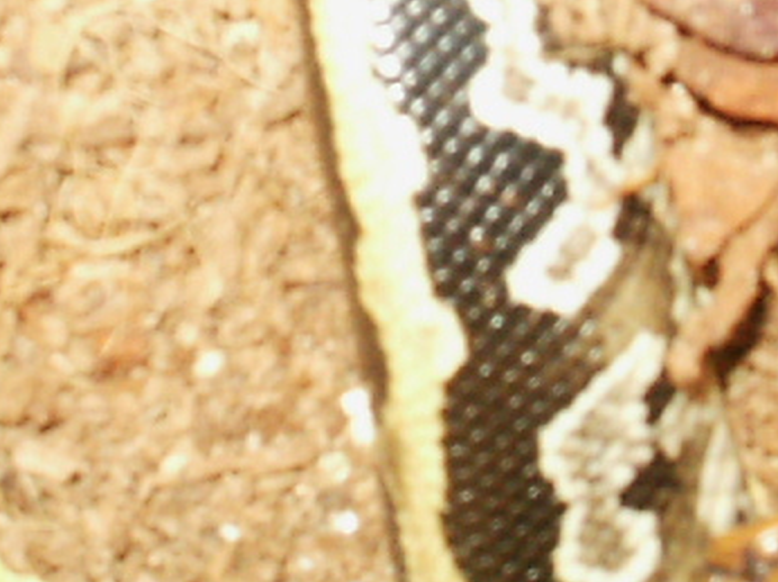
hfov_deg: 12.1
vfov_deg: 9.1
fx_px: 3638
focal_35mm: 162
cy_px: 178
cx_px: 7
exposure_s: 1/45
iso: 200
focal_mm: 7.18
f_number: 6.7
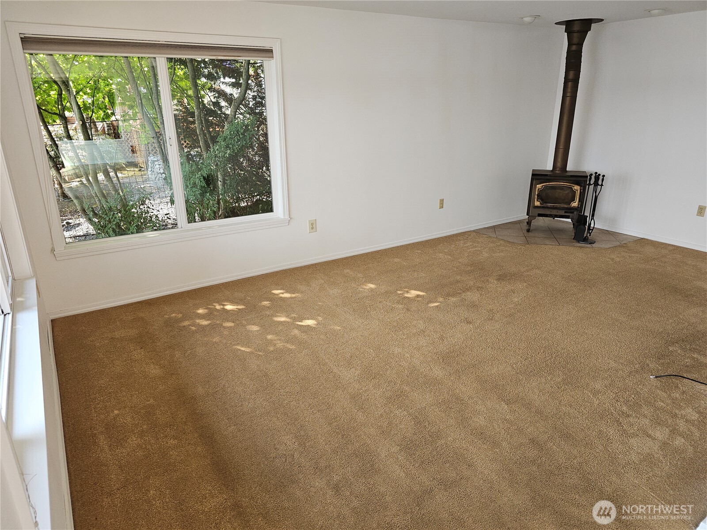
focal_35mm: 23
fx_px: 470
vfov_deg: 58.9
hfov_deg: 73.9
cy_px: 265
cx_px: 354
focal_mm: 6.3
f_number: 1.7
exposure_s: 1/120
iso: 80
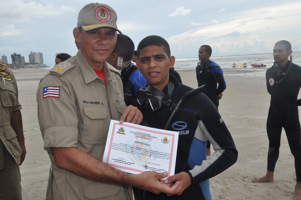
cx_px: 150
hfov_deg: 57.3
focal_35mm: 33
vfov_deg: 39.9
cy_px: 100
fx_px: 276
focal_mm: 22
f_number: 20
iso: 800
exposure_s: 1/200
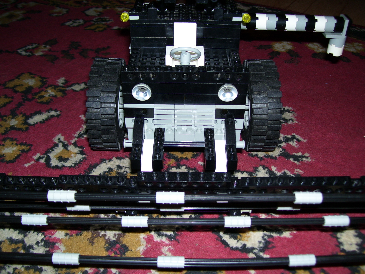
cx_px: 182
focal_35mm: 37
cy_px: 137
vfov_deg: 38.7
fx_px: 390
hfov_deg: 50.1
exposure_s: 1/60
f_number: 2.7
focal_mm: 6
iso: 80
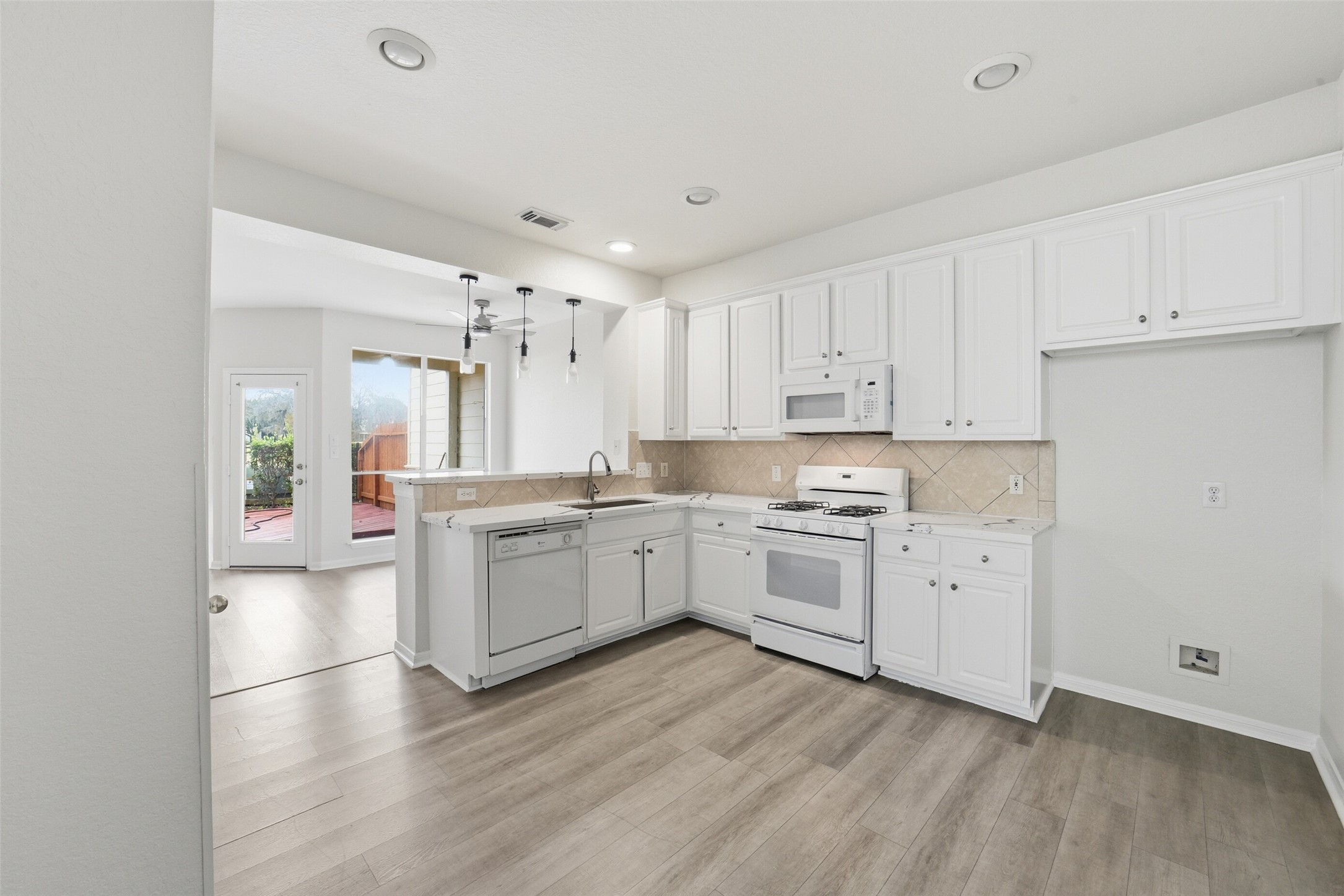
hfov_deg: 104.2
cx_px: 672
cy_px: 448
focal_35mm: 14
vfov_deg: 81.2
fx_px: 523
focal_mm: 14
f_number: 11
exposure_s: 1/40
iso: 500
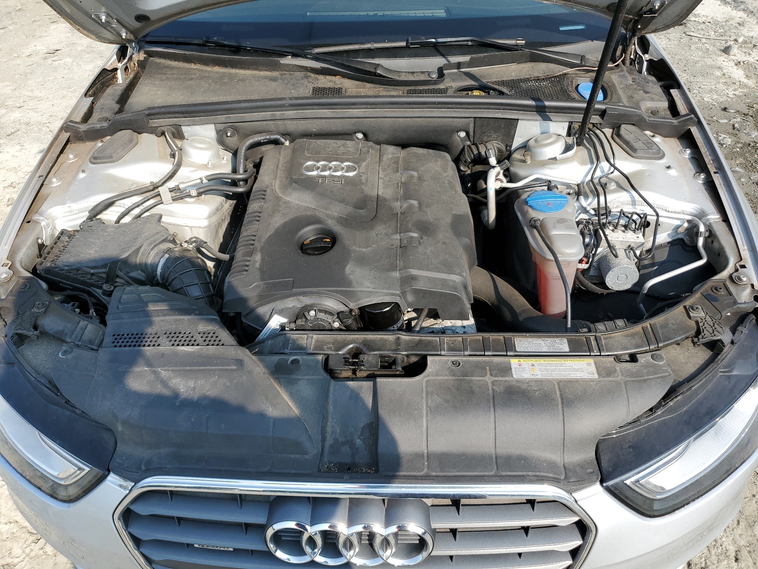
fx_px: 569
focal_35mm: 26
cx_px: 379
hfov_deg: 67.3
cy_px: 284
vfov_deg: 53.1
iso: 50
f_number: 1.5
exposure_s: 1/1429
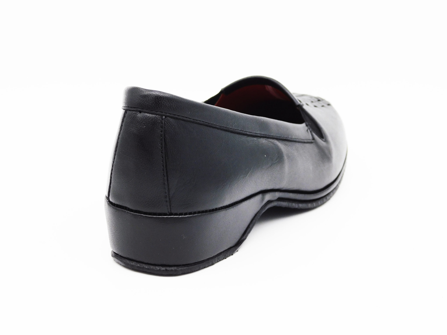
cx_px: 224
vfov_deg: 18.4
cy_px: 168
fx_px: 1033
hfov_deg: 24.4
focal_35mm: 80
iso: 125
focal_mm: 14.2
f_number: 4.4
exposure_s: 1/200
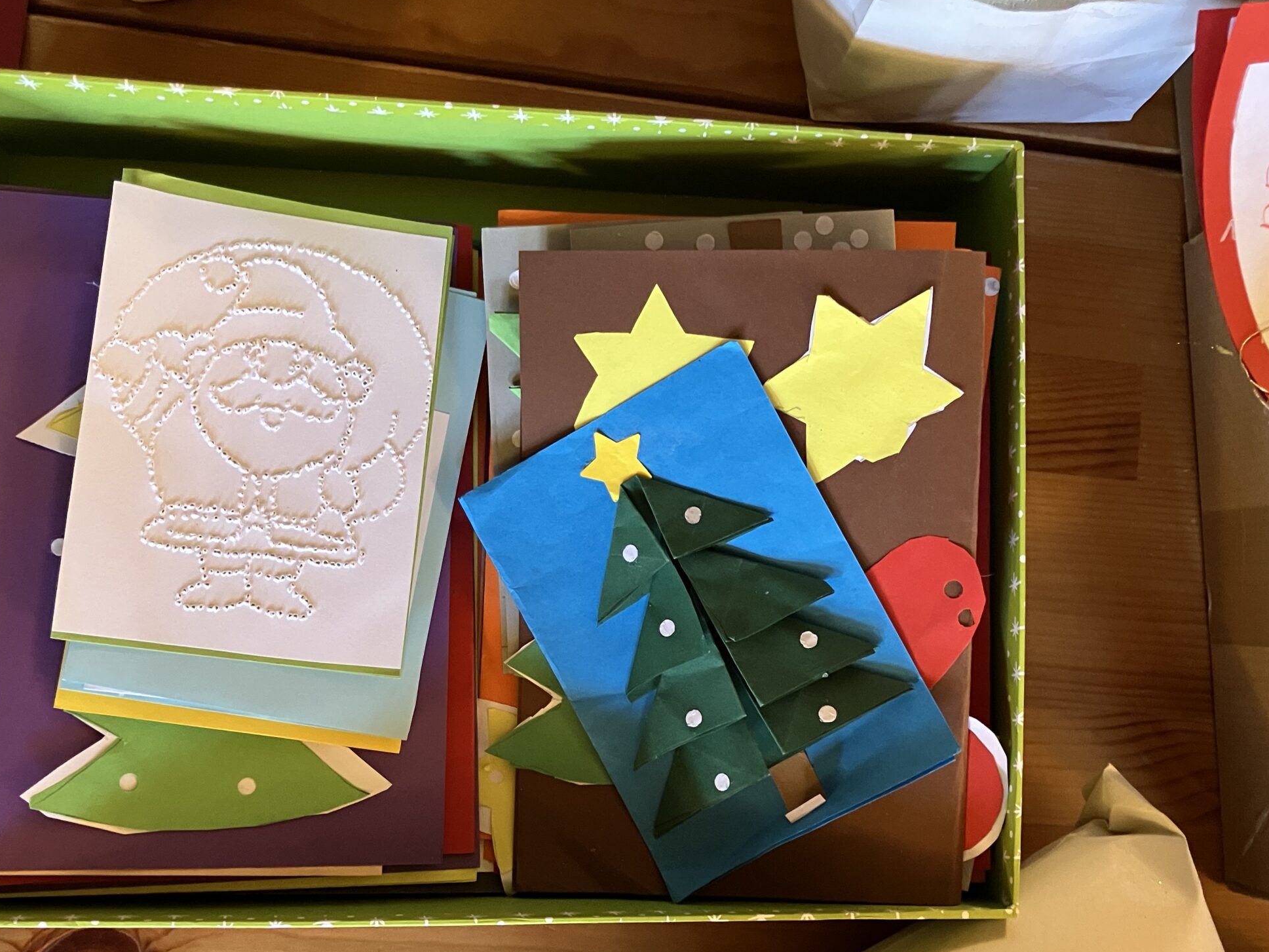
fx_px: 1356
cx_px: 630
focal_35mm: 37
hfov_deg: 50.1
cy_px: 600
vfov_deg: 38.4
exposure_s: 1/35
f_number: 1.8
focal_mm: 3.99
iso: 400
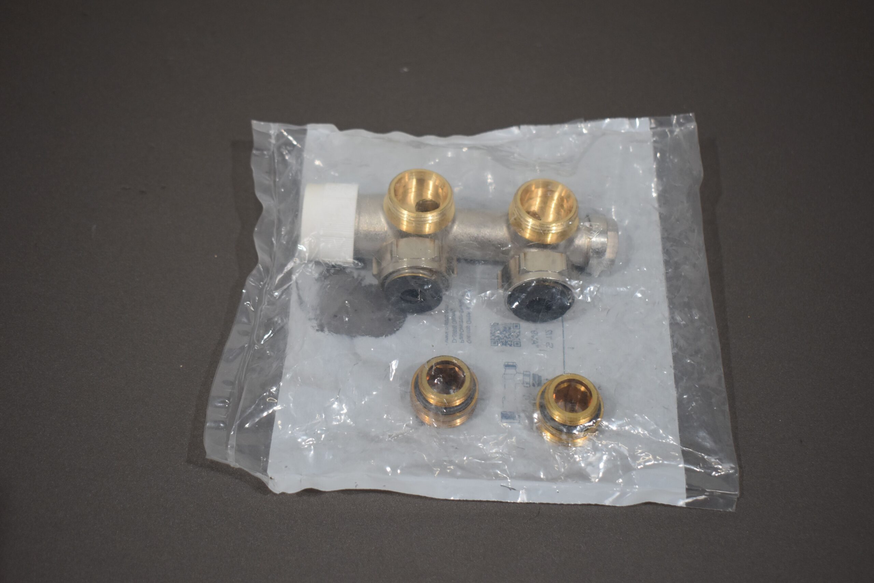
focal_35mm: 46
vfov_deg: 28.9
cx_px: 437
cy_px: 292
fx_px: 1129
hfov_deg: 42.3
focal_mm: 31
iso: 640
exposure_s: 1/250
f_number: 4.2
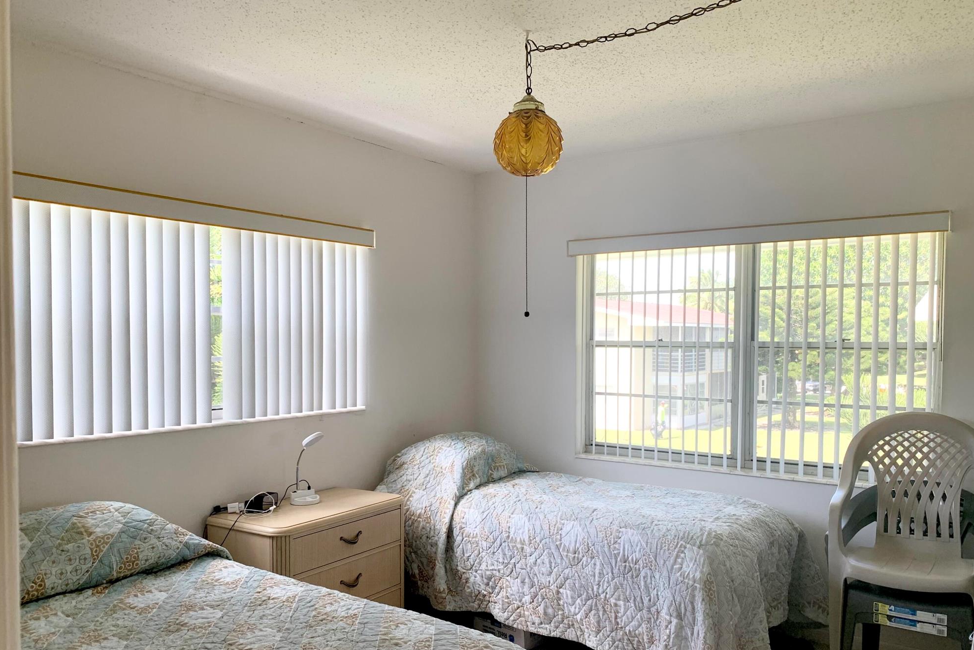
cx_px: 499
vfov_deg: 46.2
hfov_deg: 65.5
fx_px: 758
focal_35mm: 28
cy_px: 376
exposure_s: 1/121
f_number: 1.8
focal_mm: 4.25
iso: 40
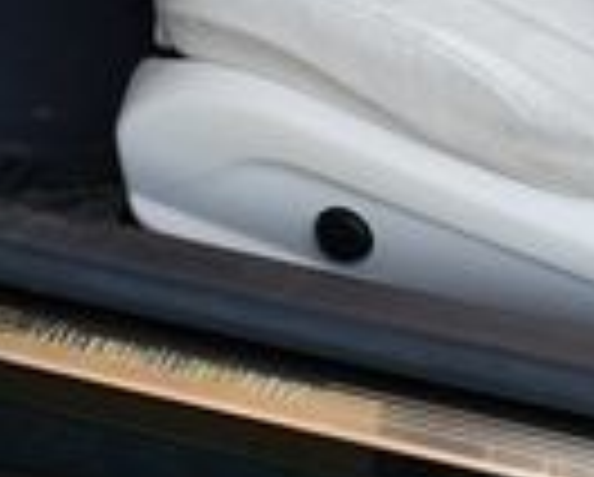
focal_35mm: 164
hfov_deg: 11.7
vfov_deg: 9.0
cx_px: 500
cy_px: -418
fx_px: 2887
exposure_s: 1/250
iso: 400
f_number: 4.5
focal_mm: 18
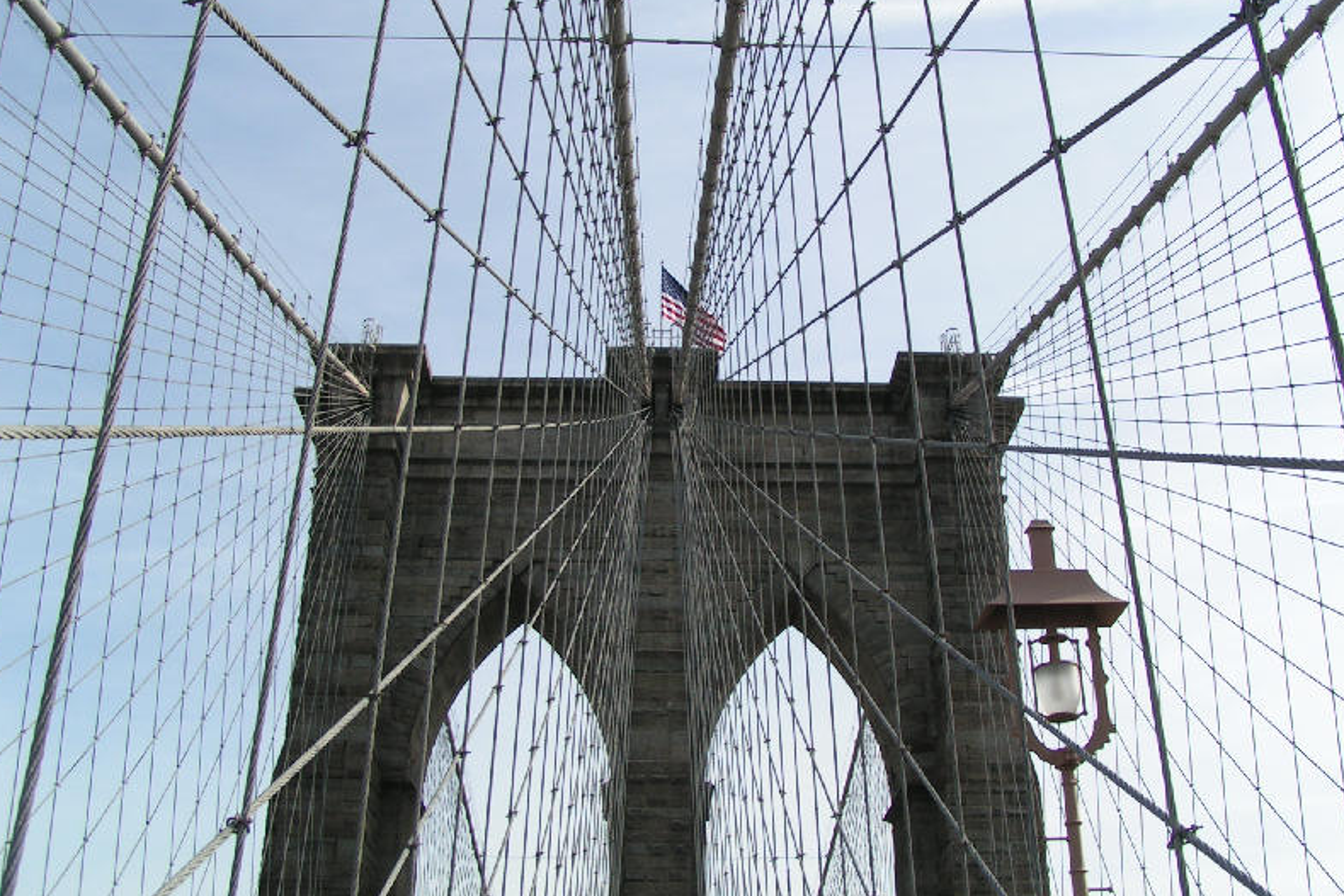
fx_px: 1494
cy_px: 432
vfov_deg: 33.4
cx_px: 669
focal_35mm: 40
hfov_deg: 48.5
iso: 50
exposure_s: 1/400
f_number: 5.6
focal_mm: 5.8
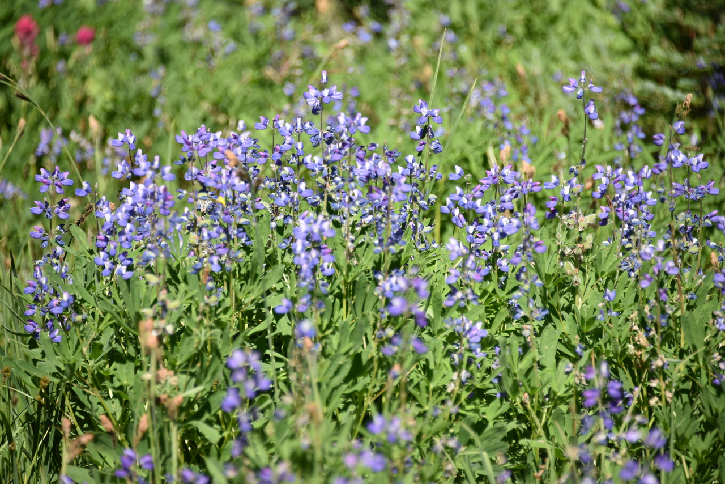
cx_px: 362
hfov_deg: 6.9
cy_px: 242
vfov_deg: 4.6
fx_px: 6043
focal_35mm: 300
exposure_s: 1/640
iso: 220
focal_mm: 300
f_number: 5.6
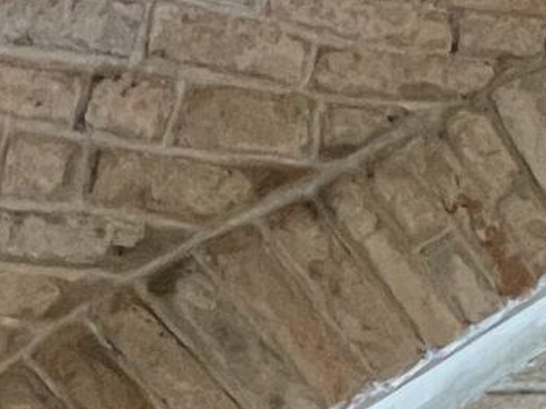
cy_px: 1117
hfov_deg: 4.1
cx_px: 1627
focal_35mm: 472
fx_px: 7442
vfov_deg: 3.1
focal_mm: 7.5
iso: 640
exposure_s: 1/33
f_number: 2.2
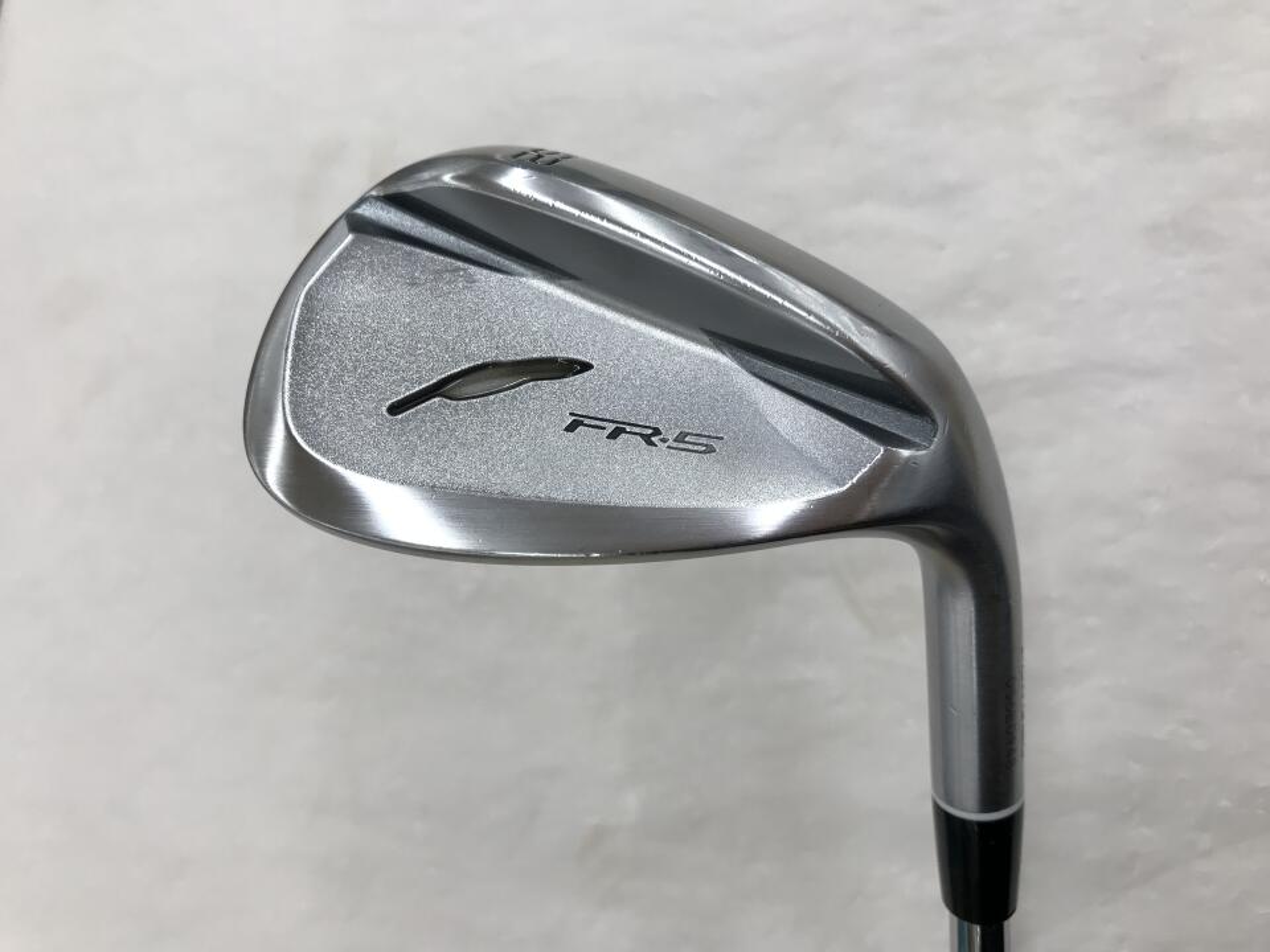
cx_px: 635
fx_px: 1027
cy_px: 476
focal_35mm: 28
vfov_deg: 49.7
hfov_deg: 63.4
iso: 25
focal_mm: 3.99
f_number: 1.8
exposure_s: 1/120
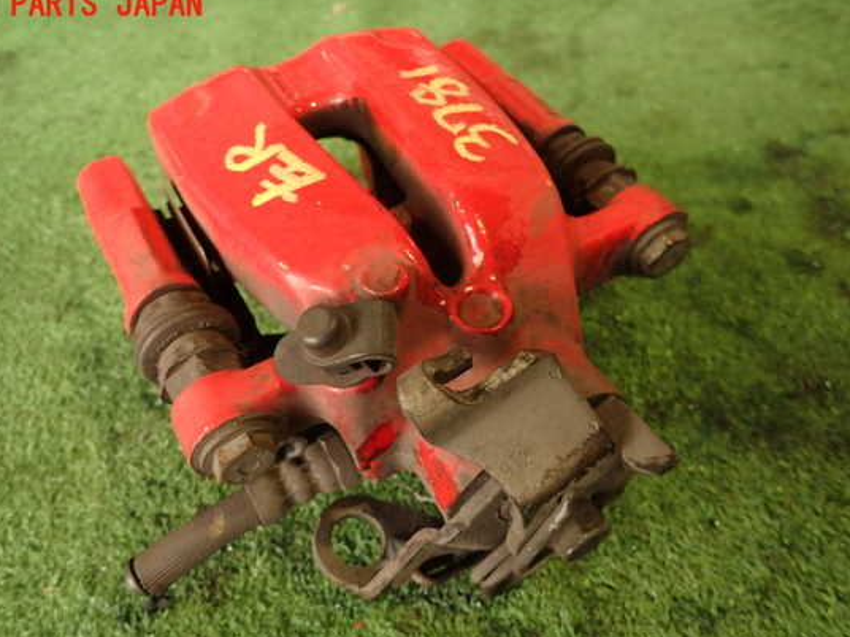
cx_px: 390
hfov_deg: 63.3
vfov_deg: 49.7
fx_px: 688
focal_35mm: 28
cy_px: 342
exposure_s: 1/40
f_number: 2
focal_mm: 4.5
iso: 200
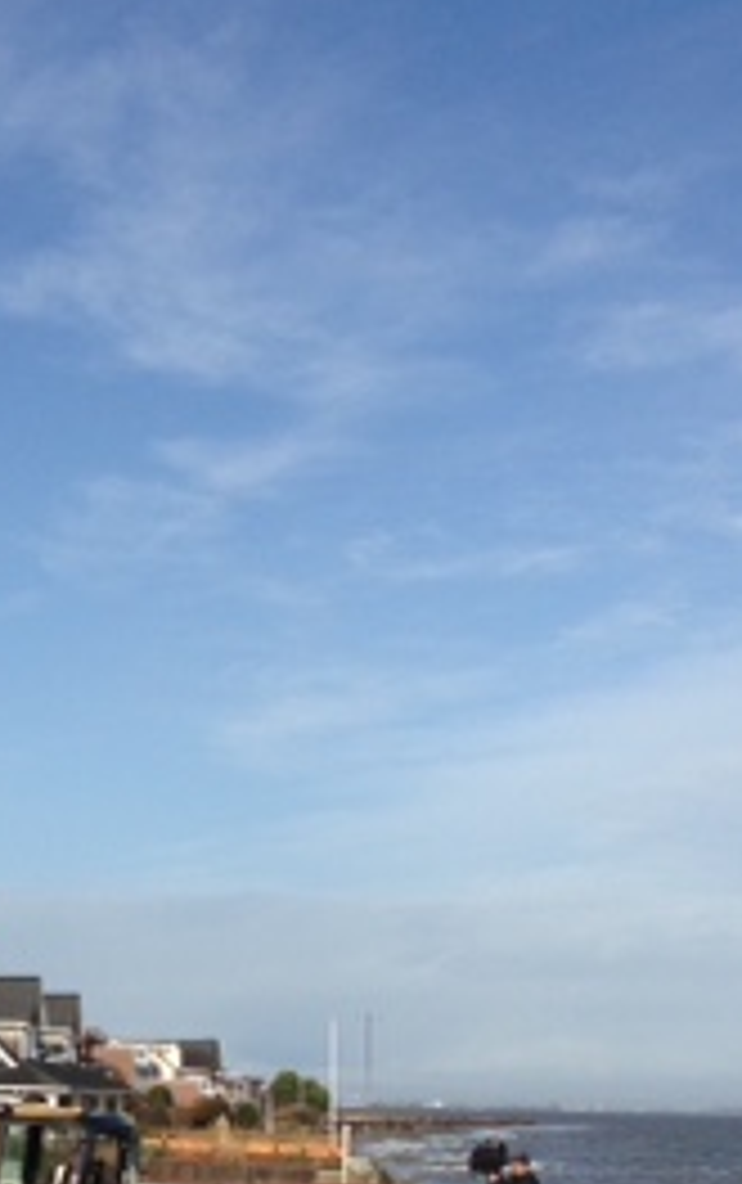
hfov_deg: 14.9
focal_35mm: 85
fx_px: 2743
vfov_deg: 23.9
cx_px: -135
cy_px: 986
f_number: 2.4
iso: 50
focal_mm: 4.12
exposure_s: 1/2088
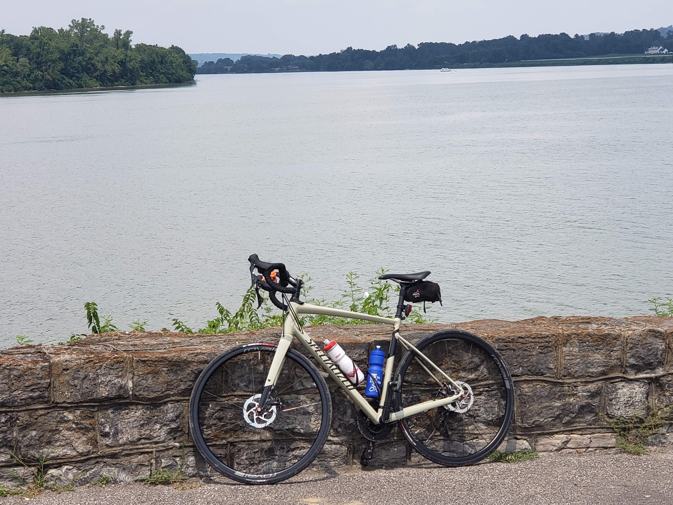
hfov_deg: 36.8
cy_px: 252
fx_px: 1011
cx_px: 336
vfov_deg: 28.0
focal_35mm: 52
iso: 32
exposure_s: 1/579
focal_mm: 6
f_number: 2.4
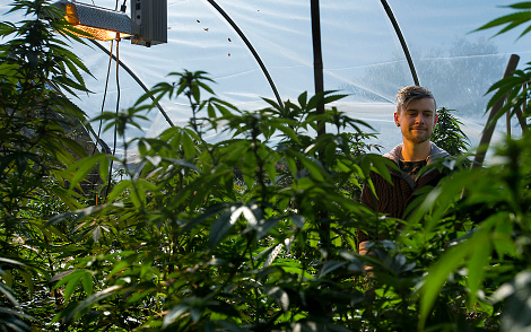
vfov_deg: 28.6
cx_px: 308
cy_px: 189
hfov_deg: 44.2
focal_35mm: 45
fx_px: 651
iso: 200
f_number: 8
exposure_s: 1/1000
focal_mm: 35
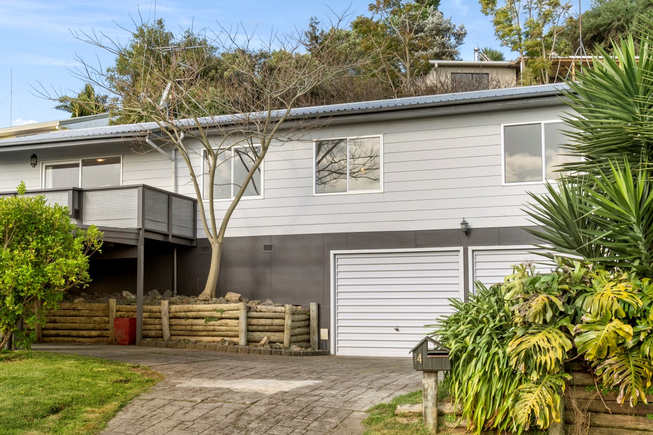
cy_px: 180
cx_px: 283
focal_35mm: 50
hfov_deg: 39.5
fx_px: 907
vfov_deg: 26.9
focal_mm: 37
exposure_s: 1/125
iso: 800
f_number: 13
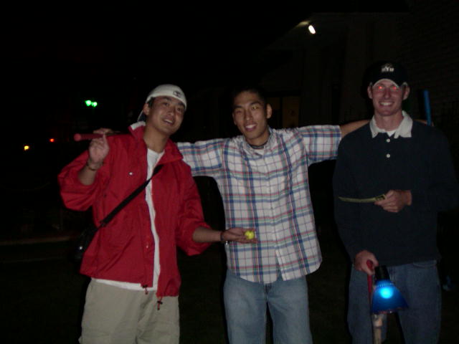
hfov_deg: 33.8
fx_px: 756
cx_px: 230
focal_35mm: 57
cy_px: 172
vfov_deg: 25.7
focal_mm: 8.8
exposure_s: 1/60
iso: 160
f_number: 3
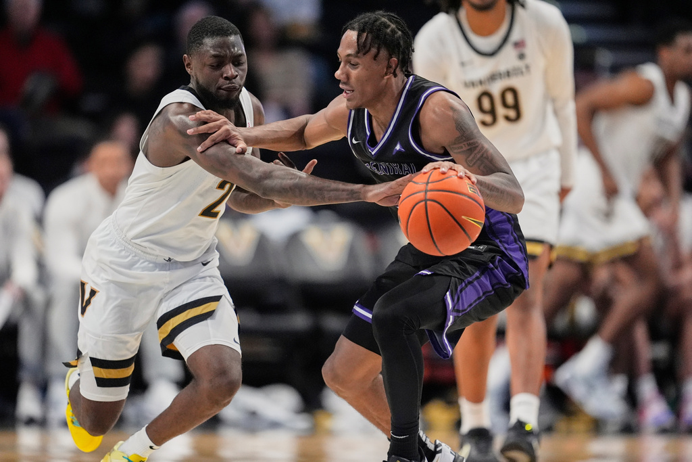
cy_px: 231
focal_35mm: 400
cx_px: 346
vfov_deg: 3.4
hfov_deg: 5.2
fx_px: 7689
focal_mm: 400
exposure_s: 1/2000
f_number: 2.8
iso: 4000
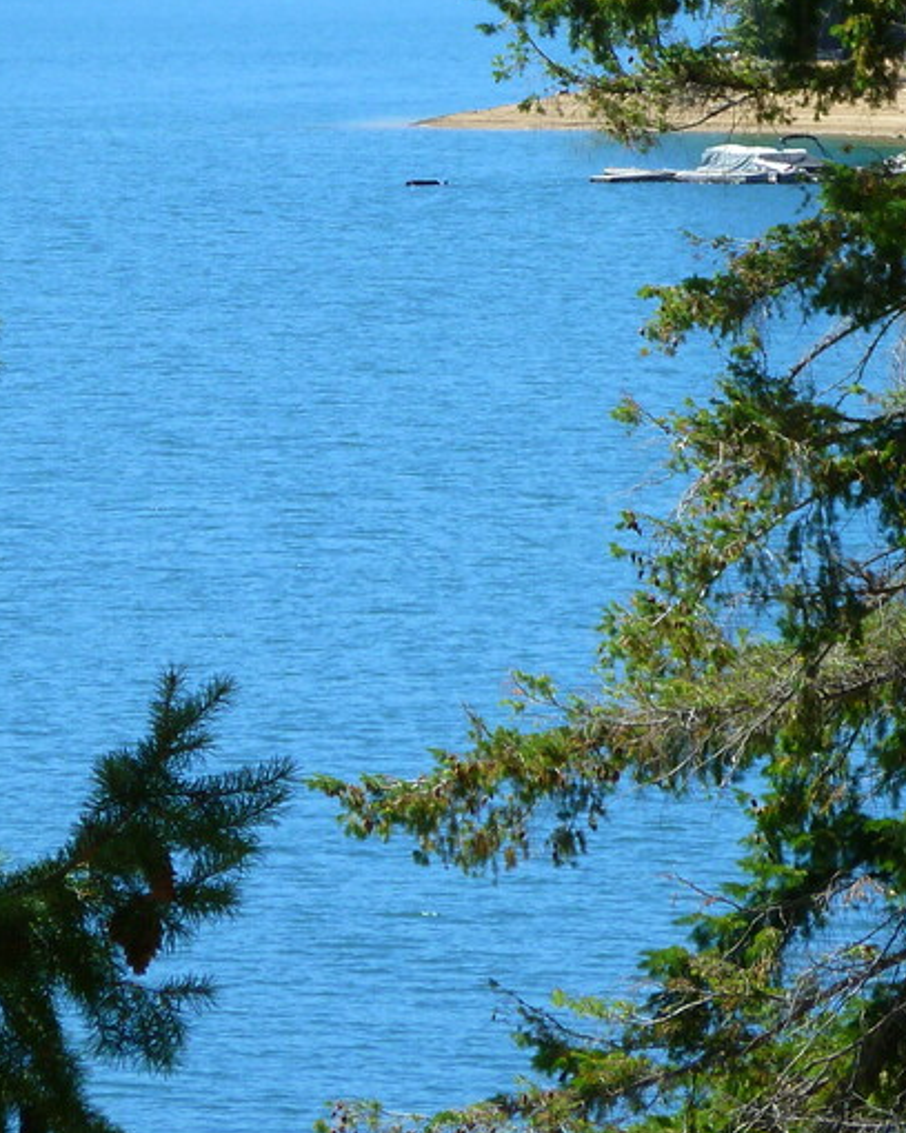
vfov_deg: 5.3
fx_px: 12234
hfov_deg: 4.2
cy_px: 42
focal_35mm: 365
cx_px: 278
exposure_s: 1/125
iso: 80
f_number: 5.6
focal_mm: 26.7
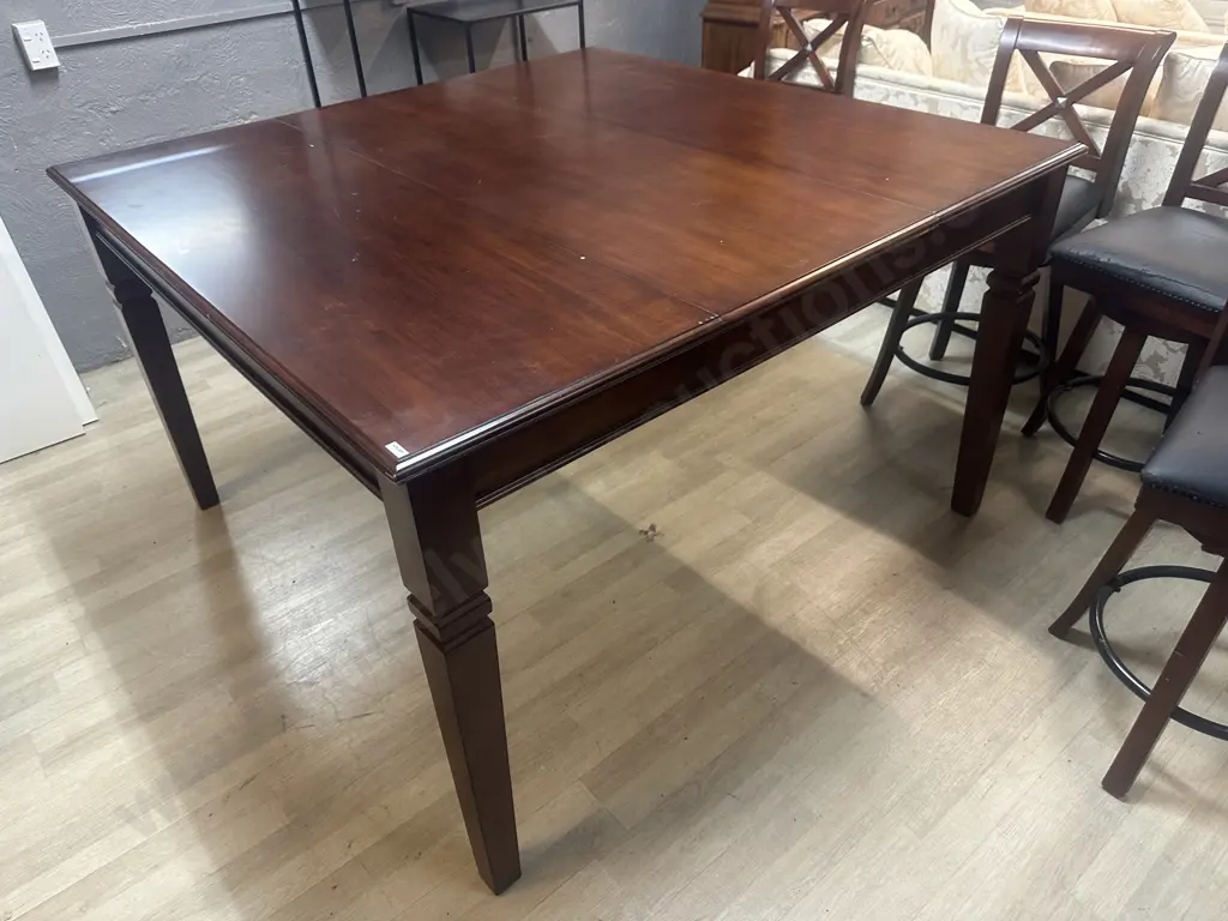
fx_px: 851
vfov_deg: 56.8
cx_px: 614
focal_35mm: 24
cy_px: 460
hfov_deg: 71.6
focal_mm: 6.86
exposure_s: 1/50
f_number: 1.78
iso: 250
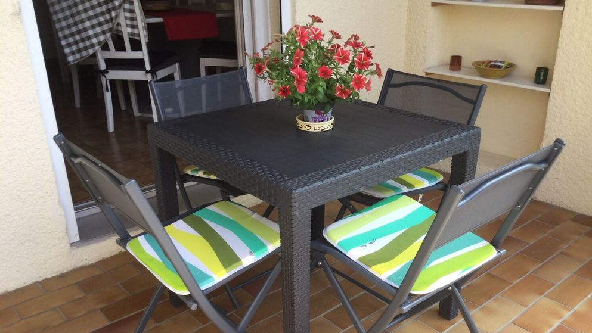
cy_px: 197
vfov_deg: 34.6
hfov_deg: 58.0
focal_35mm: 34
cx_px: 297
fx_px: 534
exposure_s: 1/100
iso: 25
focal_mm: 3.3
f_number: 2.4
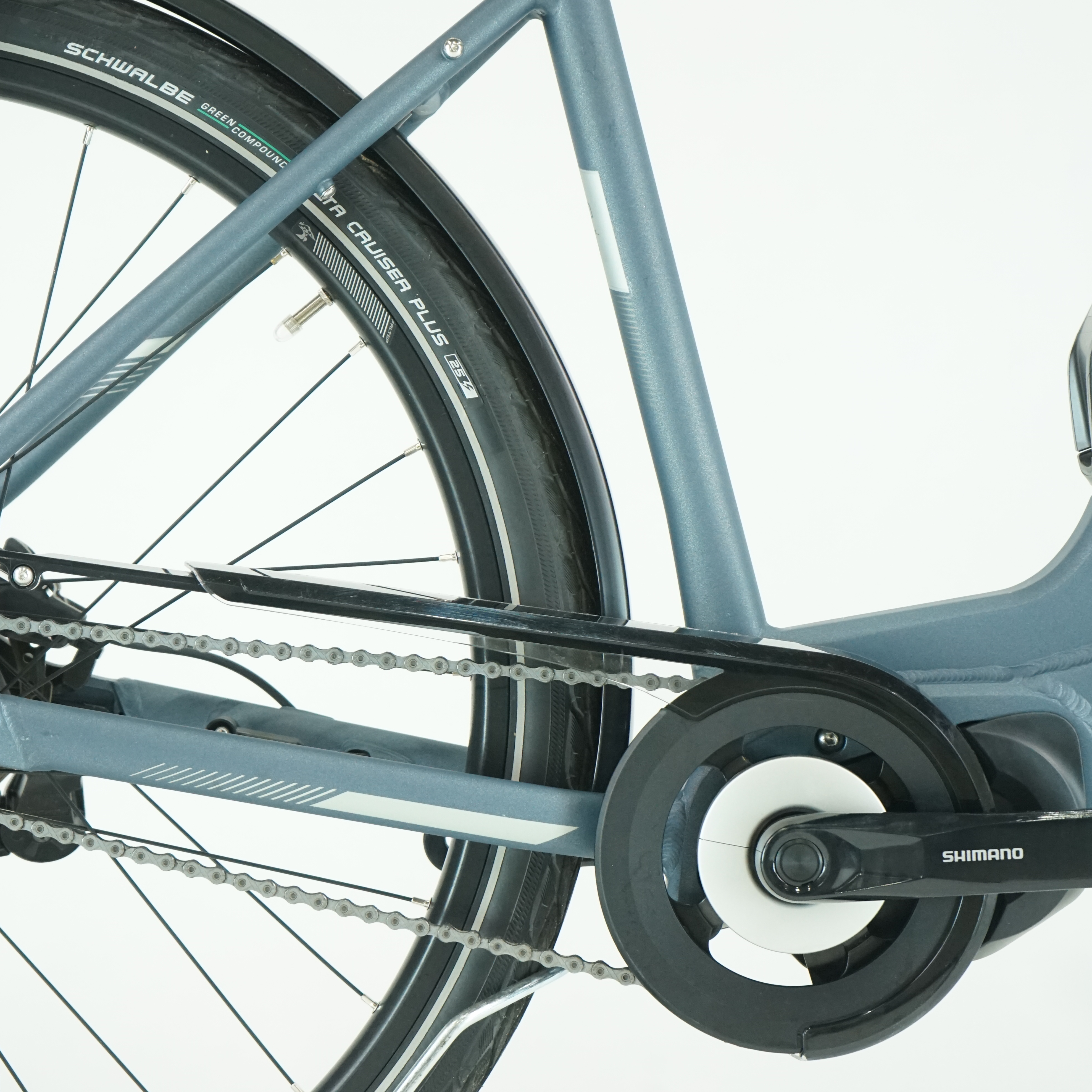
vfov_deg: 19.5
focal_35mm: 89
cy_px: 545
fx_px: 3176
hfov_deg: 19.5
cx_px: 506
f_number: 5.6
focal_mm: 69
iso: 2500
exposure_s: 1/200
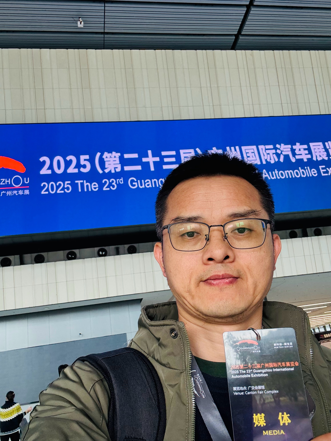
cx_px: 166
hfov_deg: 46.8
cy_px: 220
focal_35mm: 30
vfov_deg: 60.0
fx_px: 382
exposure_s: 1/121
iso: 80
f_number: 1.9
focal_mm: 2.69
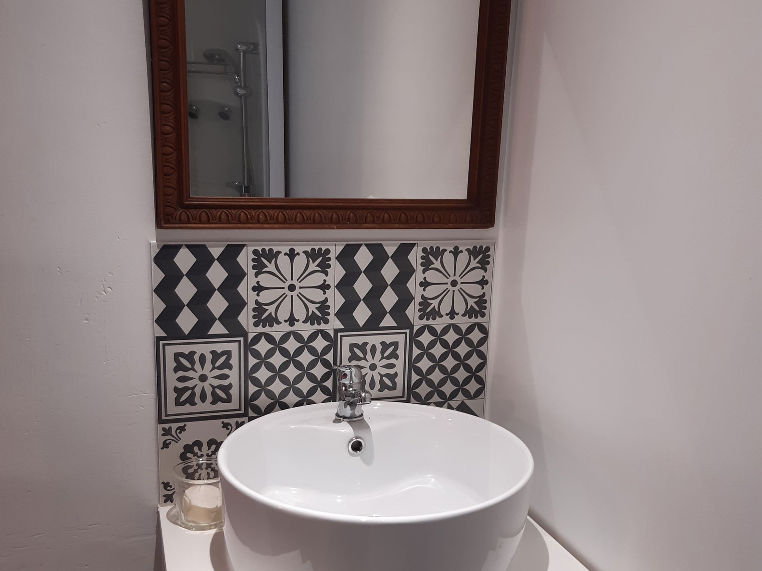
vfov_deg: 40.5
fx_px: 770
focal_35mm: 35
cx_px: 383
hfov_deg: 52.6
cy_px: 335
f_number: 1.7
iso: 100
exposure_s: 1/50
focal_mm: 3.92
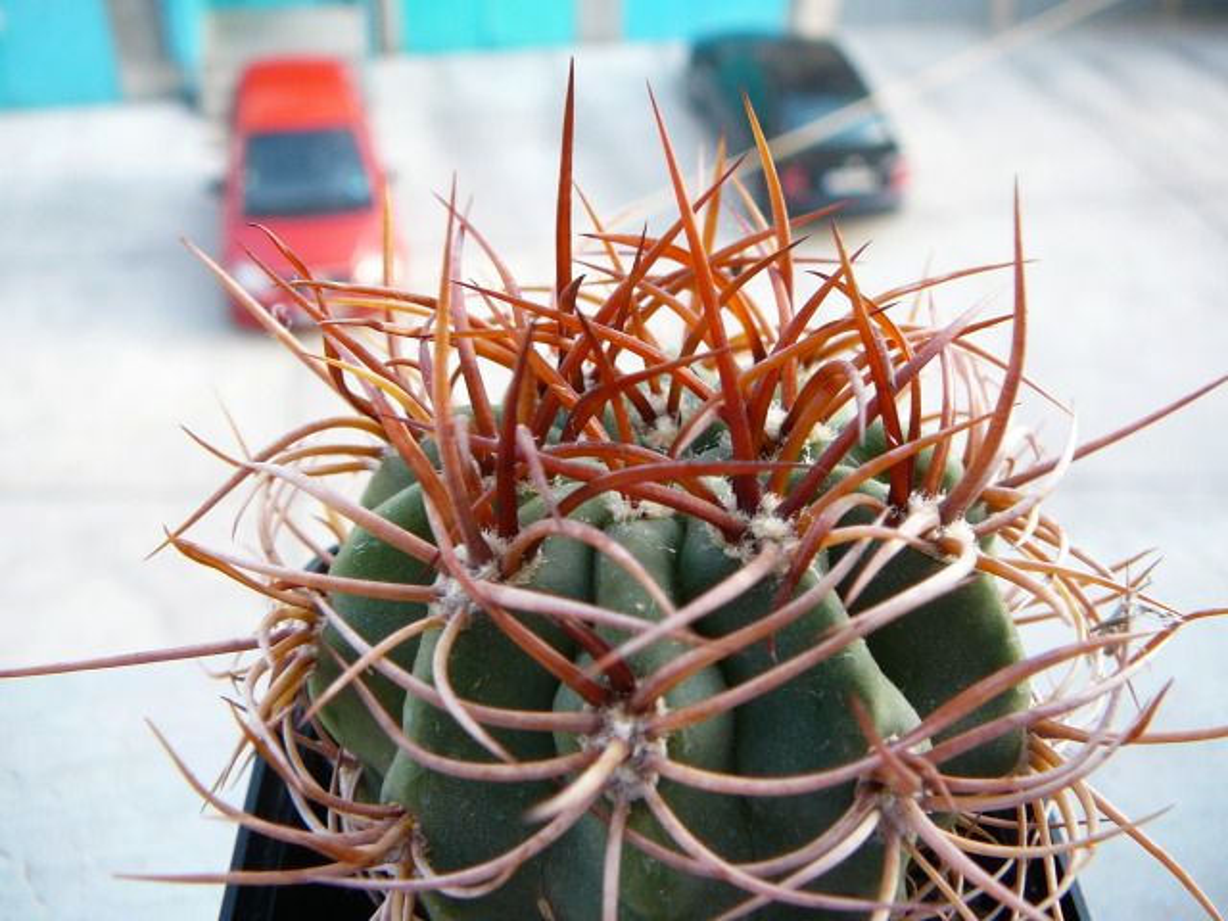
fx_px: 1242
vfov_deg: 40.7
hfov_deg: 52.6
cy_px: 460
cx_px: 614
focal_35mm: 35
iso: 80
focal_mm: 5.2
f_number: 2.8
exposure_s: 1/30
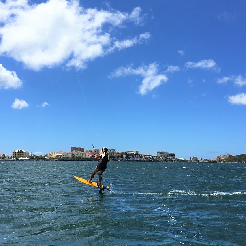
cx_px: 115
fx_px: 362
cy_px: 120
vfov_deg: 37.5
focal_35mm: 45
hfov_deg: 37.5
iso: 25
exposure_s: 1/3077
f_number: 2.2
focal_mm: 4.15
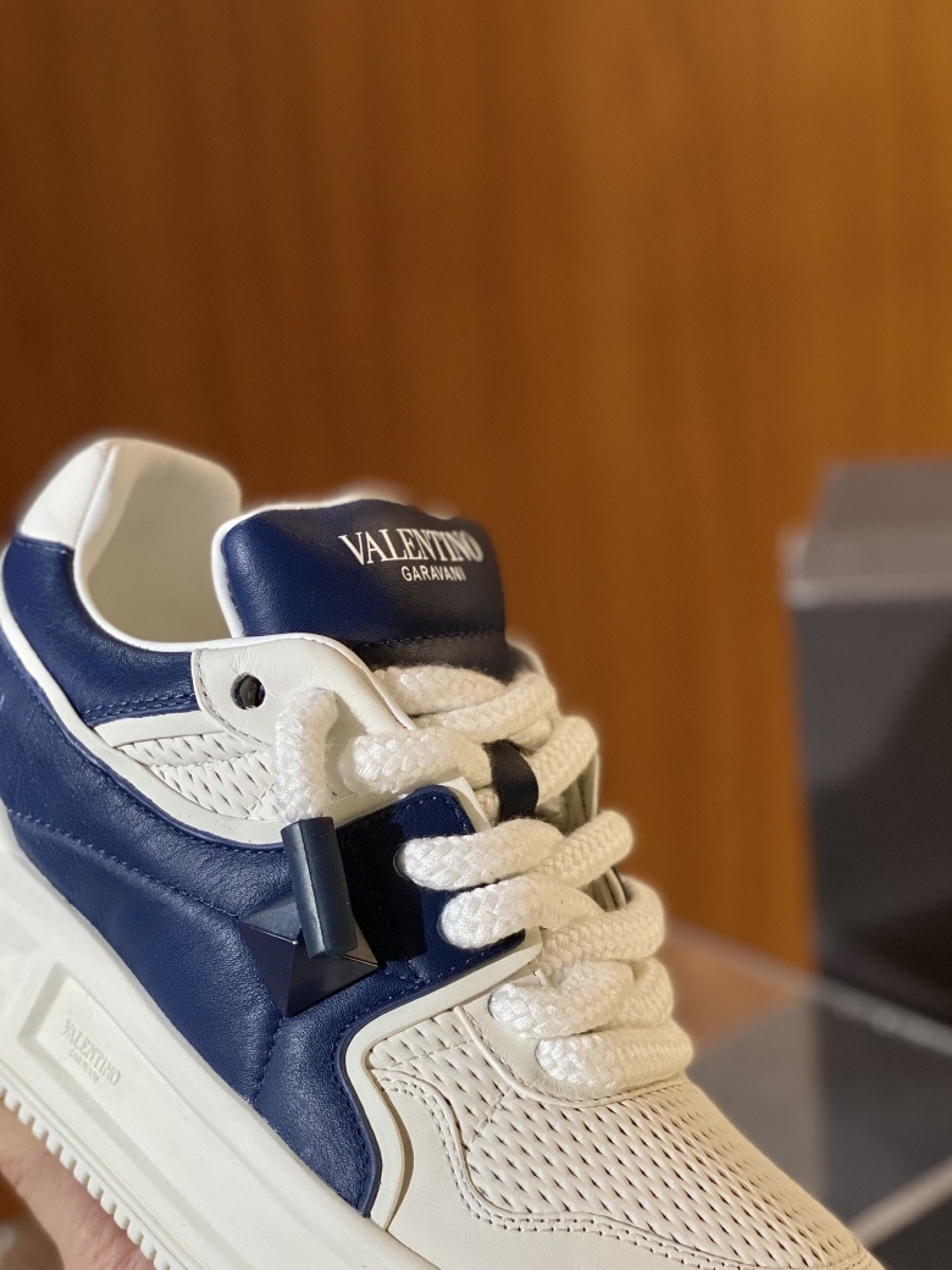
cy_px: 818
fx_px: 2640
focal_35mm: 72
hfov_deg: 20.4
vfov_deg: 26.9
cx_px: 370
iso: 64
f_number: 2
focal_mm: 6
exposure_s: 1/100
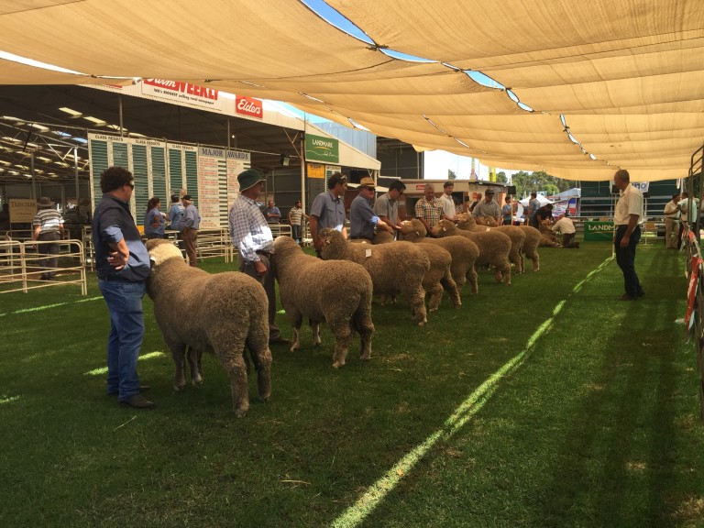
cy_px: 264
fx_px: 590
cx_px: 352
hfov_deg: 61.7
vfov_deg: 48.2
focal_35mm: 29
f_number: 2.2
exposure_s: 1/534
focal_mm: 4.15
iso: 32
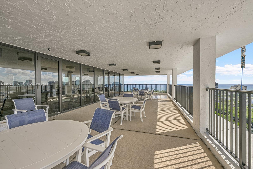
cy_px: 84
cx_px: 126
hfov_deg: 104.3
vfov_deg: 81.2
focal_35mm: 14
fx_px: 98
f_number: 9
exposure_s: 1/200
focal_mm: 14
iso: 100
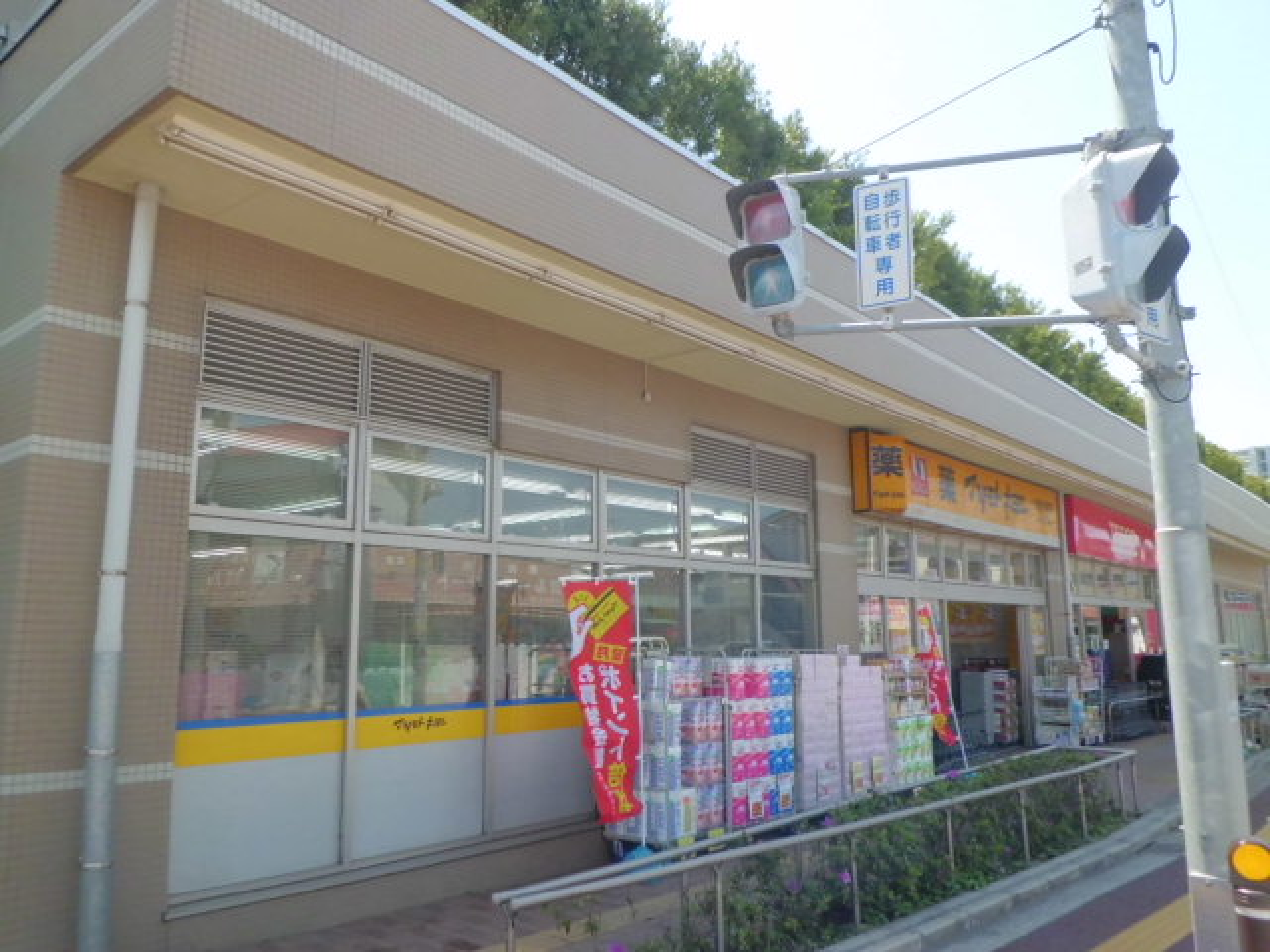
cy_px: 476
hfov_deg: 67.3
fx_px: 954
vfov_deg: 53.1
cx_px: 635
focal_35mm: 26
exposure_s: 1/80
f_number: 7.9
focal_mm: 4.7
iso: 100
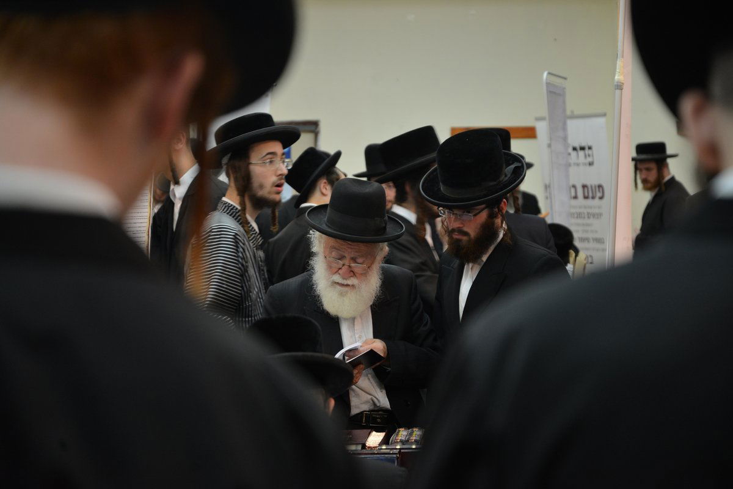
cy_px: 244
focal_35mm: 85
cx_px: 366
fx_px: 1731
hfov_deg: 23.9
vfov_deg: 16.1
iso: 1250
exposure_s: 1/80
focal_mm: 85
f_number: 4.5
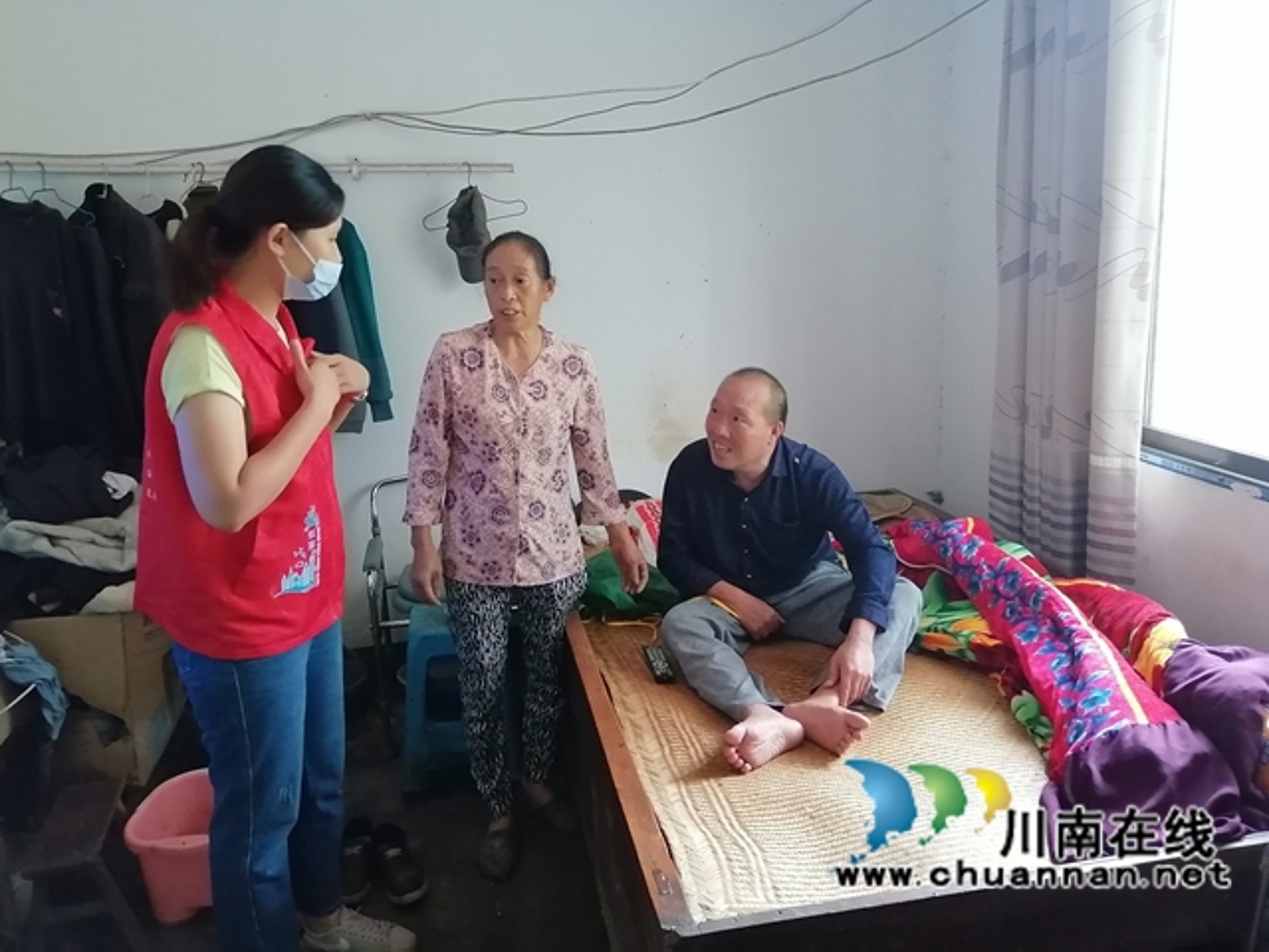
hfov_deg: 67.3
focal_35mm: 26
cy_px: 476
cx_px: 634
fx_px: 953
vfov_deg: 53.1
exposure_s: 1/50
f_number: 1.8
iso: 500
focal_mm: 3.6
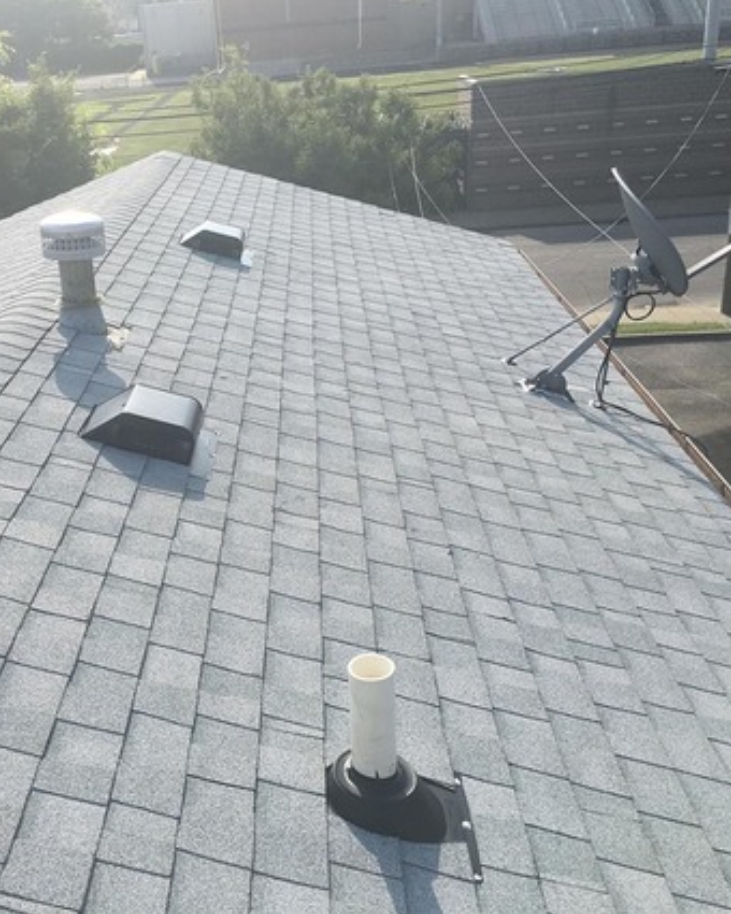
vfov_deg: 47.9
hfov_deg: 38.4
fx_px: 1028
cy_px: 456
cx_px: 209
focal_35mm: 38
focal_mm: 4.15
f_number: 2.2
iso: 25
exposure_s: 1/1451
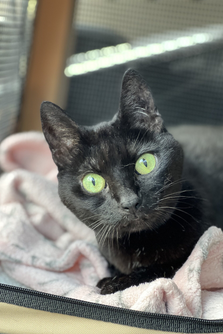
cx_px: 124
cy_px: 169
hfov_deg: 16.8
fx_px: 753
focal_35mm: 81
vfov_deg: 25.1
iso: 200
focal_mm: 9
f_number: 2.8
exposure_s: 1/40
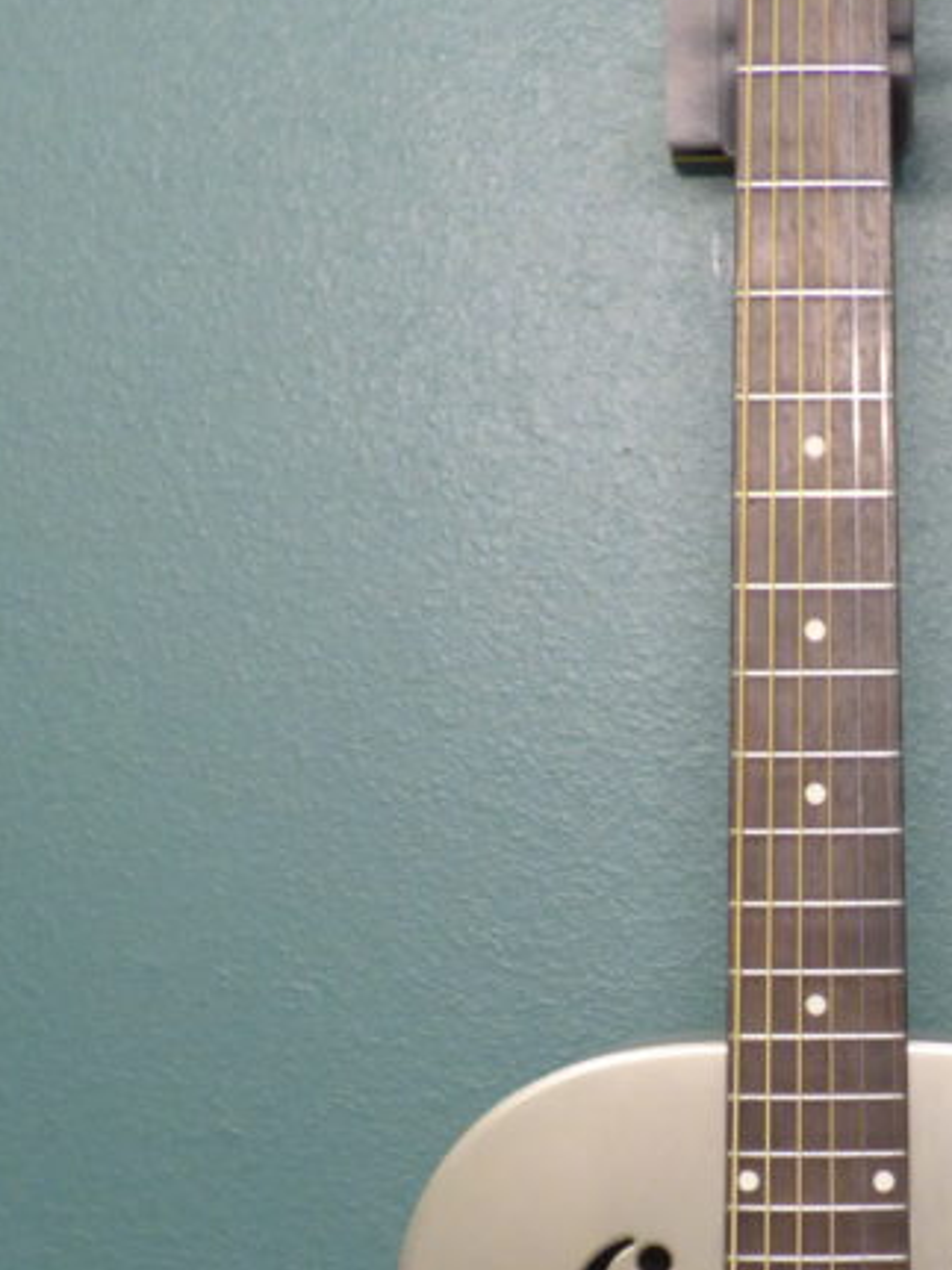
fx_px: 2091
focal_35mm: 57
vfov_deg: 32.7
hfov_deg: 25.0
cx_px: 822
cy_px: 1053
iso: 320
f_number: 3
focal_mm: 4.11
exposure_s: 1/8
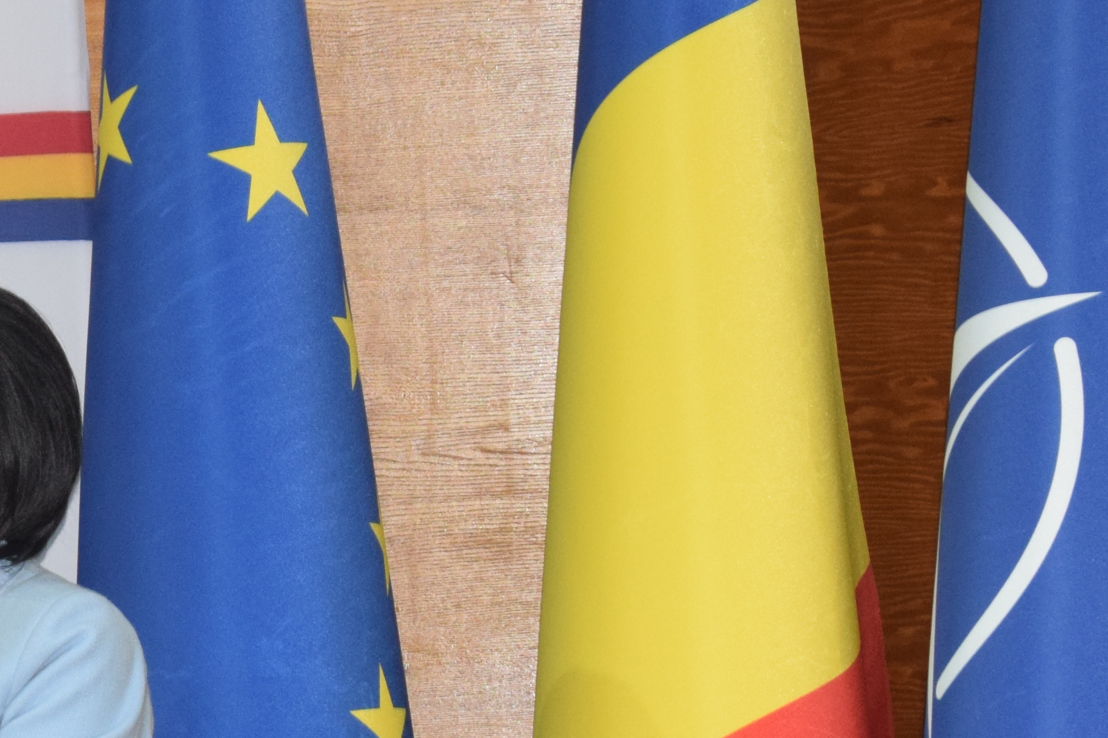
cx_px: -399
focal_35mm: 255
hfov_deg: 8.0
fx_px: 7832
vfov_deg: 5.4
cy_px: 587
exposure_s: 1/60
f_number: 5.6
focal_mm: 55
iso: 1250
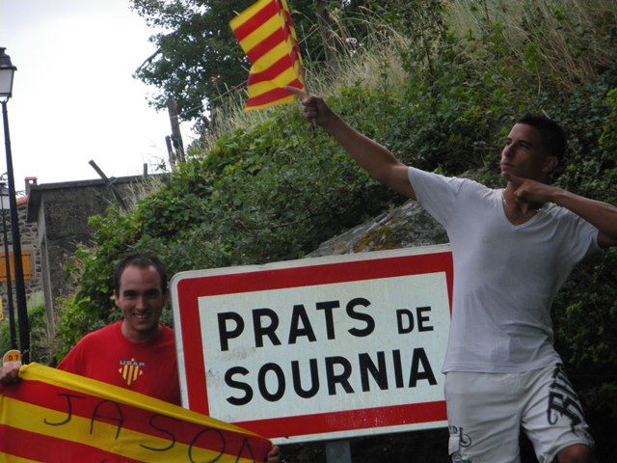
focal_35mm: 148
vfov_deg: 10.0
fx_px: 2638
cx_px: 308
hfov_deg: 13.3
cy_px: 232
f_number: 5.4
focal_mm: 26.2
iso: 400
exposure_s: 1/160
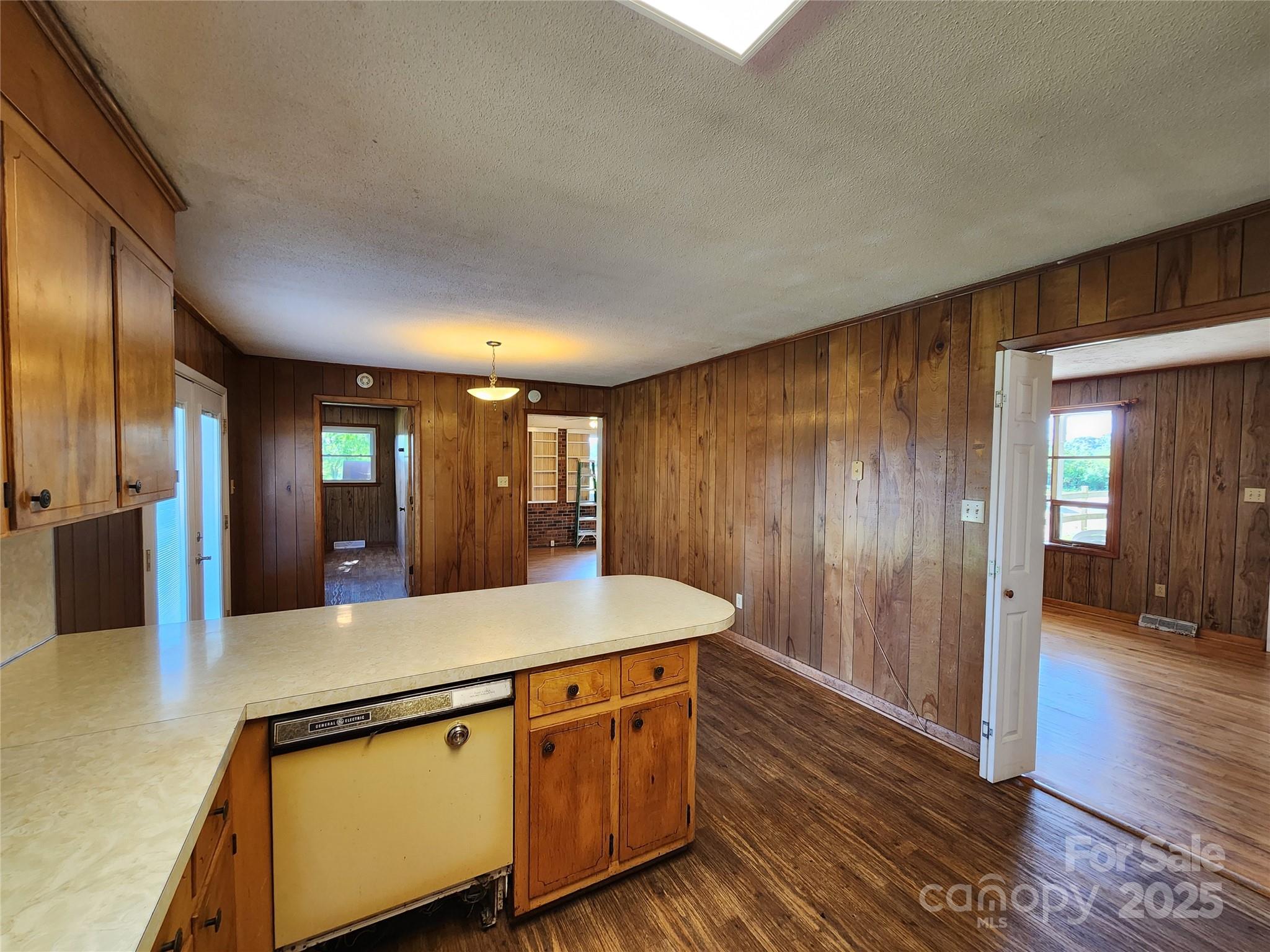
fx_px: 477
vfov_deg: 89.9
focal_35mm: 13
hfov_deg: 106.2
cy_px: 476
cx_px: 635
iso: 250
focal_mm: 2.2
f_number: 2.2
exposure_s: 1/60
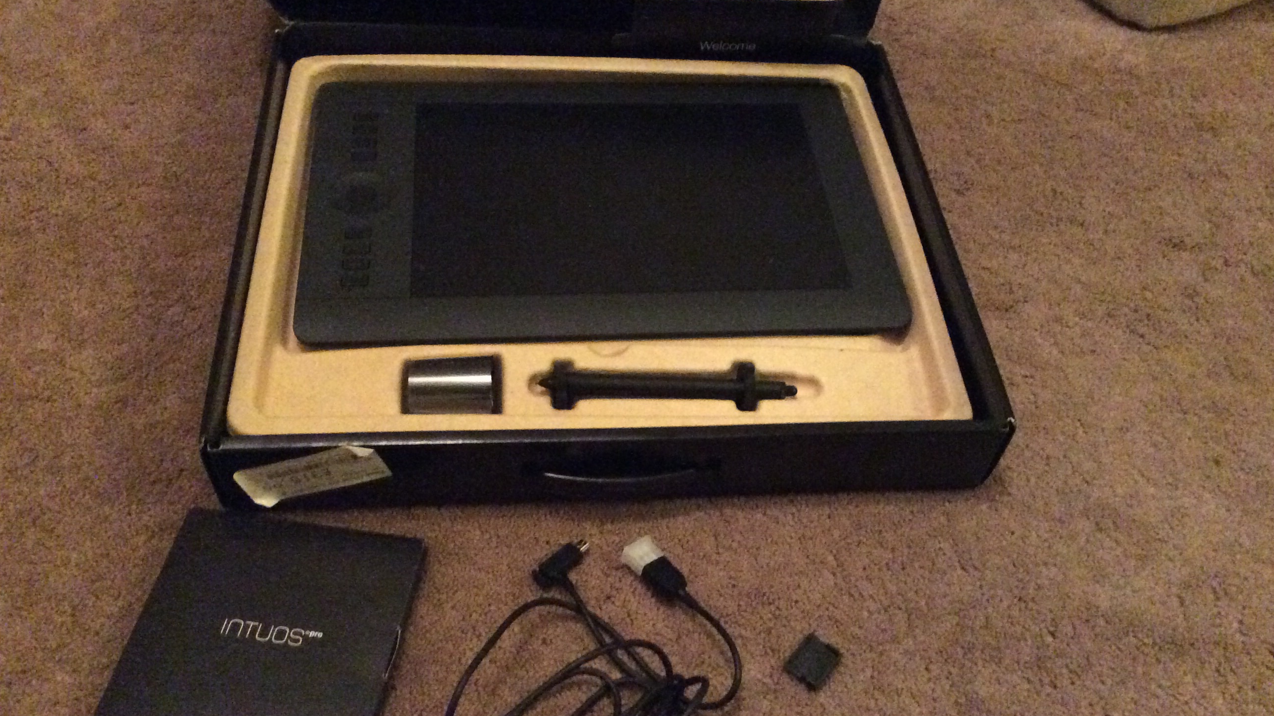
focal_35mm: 35
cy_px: 370
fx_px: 1182
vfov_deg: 33.7
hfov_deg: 56.6
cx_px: 637
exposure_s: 1/15
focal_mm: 3.3
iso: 800
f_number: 2.4
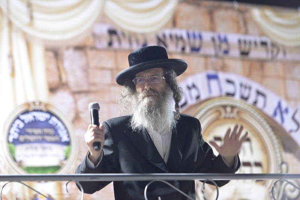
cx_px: 150
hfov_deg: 16.4
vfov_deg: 11.0
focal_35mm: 125
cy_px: 100
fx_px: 1042
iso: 1250
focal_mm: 125
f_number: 4
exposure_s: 1/80
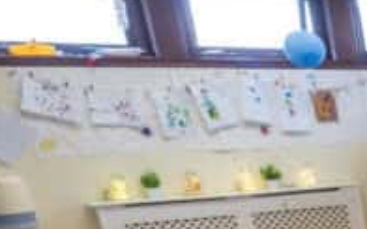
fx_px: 799
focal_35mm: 80
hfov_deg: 17.2
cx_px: 770
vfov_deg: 14.0
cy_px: 438
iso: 320
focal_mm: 10
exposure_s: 1/50
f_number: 5
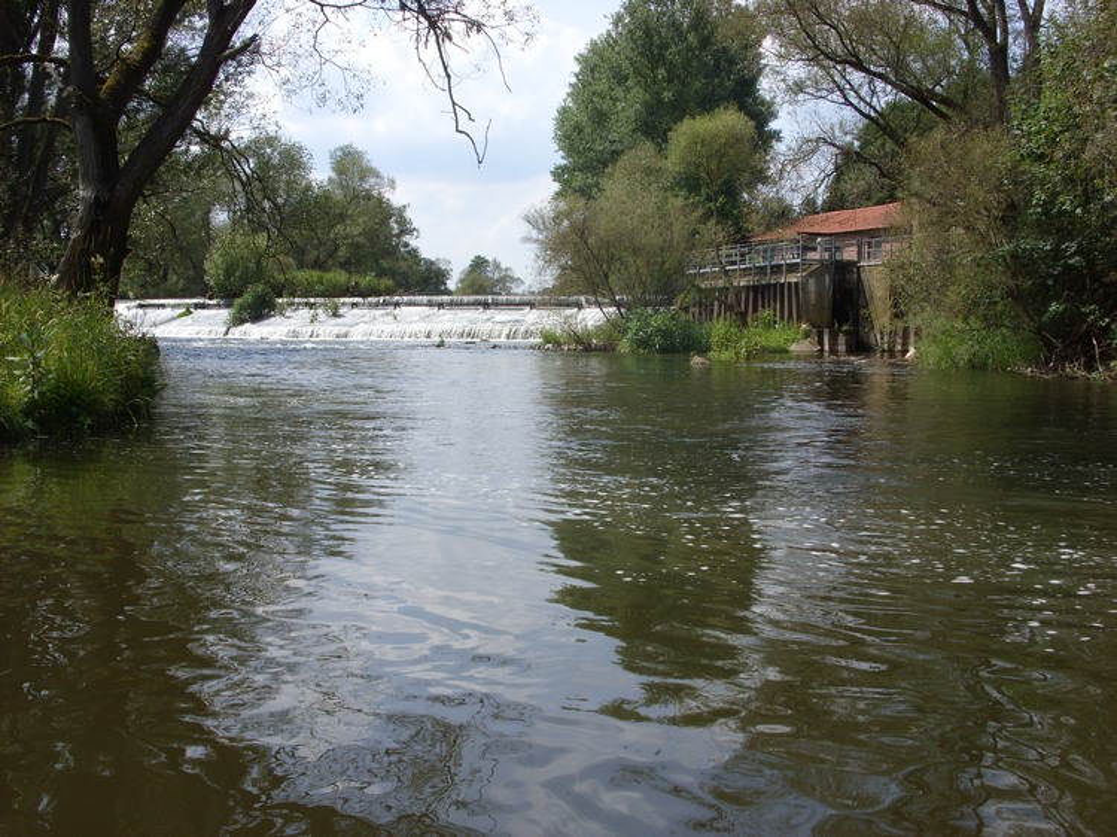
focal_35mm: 38
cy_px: 418
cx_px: 558
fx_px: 1226
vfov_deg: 37.7
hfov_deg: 49.0
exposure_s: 1/353
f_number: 4.9
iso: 50
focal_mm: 6.3
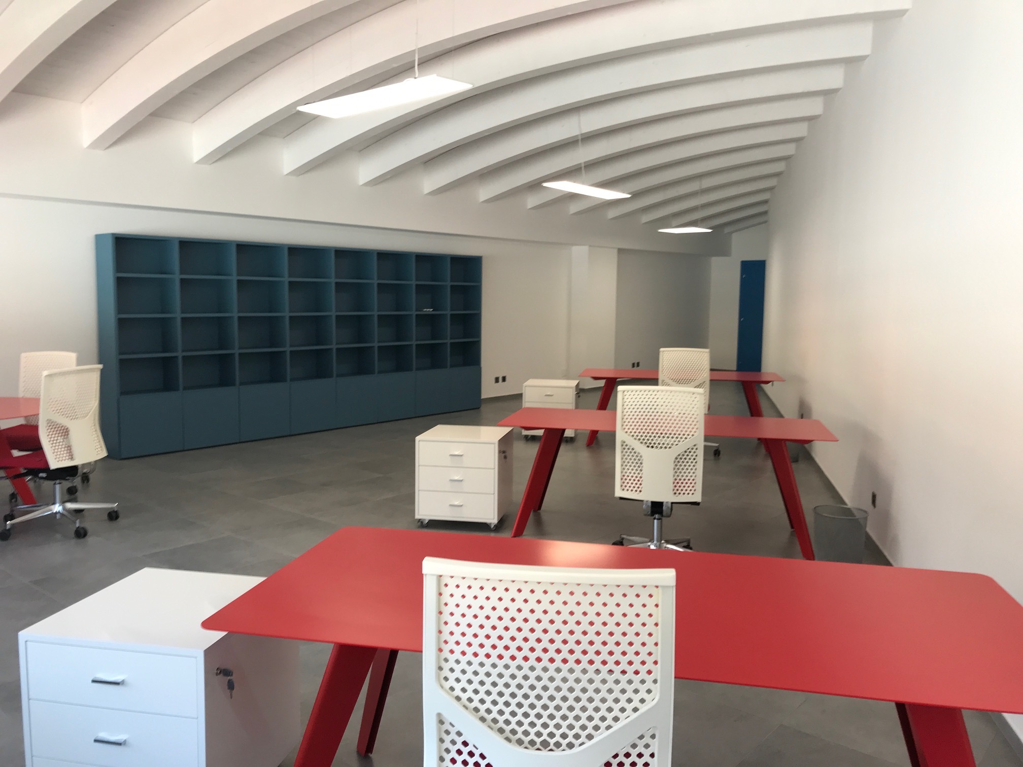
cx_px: 512
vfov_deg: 49.7
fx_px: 827
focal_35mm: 28
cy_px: 384
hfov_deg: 63.4
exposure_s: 1/50
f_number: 1.8
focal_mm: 3.99
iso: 25
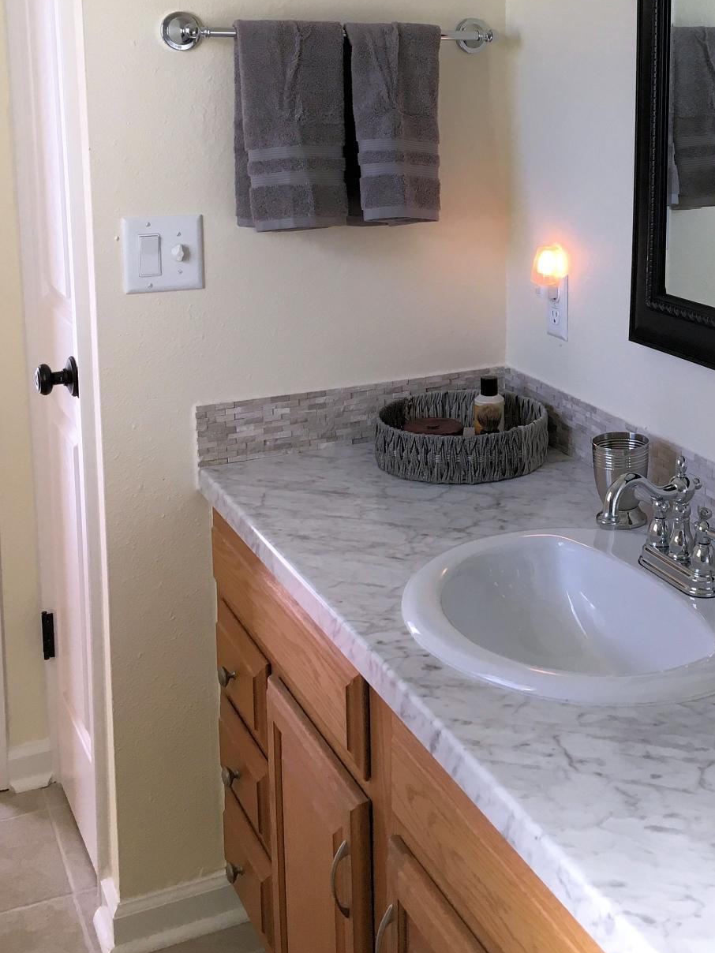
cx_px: 567
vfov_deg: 38.8
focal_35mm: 48
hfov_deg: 29.6
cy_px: 260
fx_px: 1322
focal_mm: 4.15
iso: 25
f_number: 2.2
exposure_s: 1/30
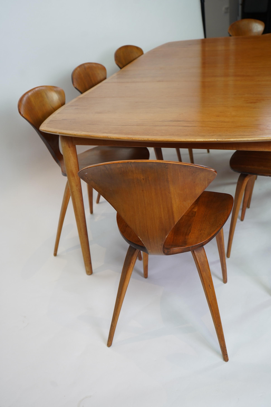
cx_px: 136
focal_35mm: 39
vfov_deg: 49.6
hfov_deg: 34.2
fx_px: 440
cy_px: 204
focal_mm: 39
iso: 640
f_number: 4.5
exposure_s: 1/100
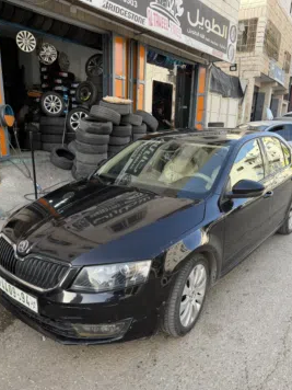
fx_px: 304
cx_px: 157
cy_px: 218
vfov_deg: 65.1
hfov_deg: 51.3
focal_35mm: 27
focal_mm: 6.76
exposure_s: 1/450
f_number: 1.78
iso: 80
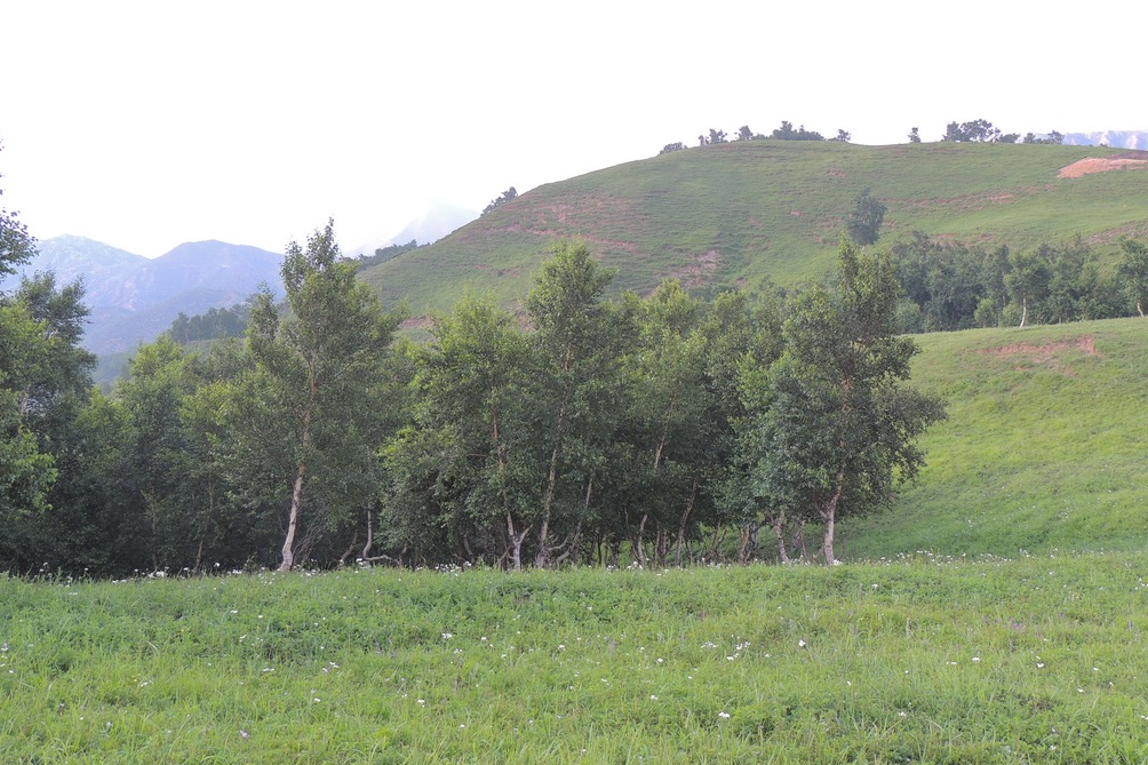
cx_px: 566
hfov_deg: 54.4
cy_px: 337
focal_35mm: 35
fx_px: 1116
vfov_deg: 37.8
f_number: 3.2
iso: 100
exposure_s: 1/125
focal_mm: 5.8
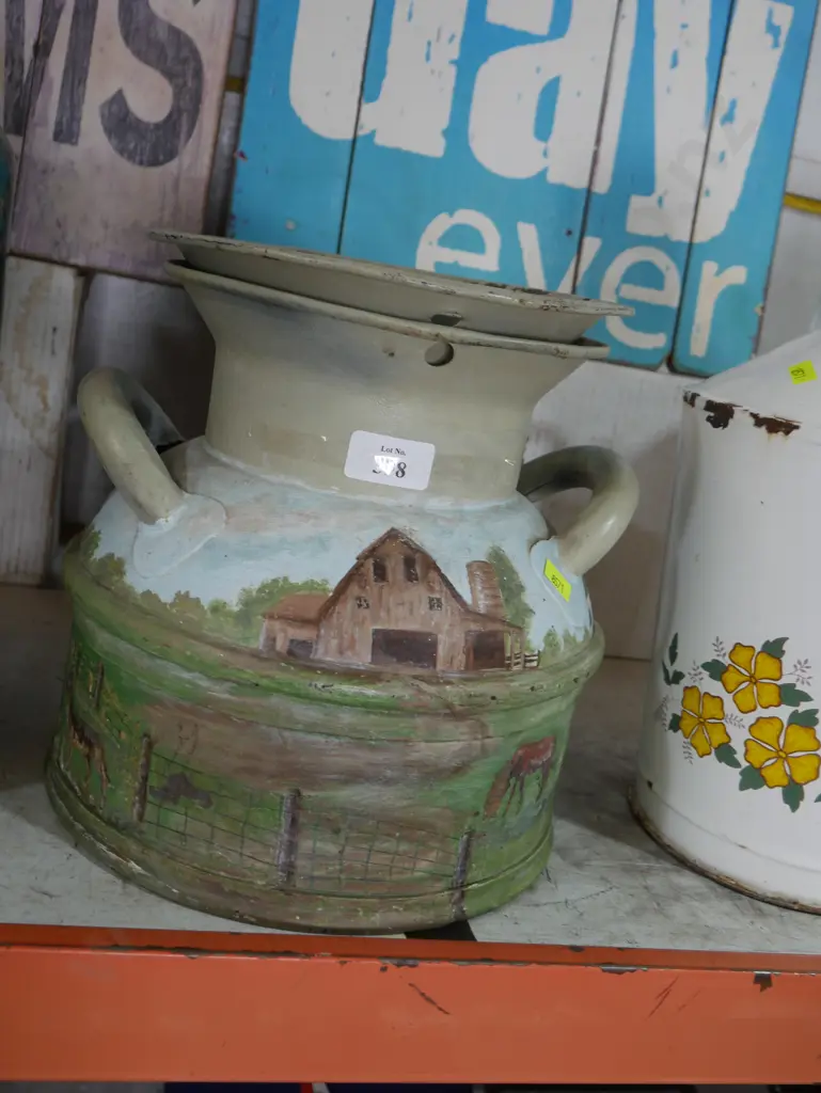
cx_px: 410
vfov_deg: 53.9
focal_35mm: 34
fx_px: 1074
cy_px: 546
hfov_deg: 41.8
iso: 400
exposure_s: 1/60
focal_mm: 17
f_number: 4
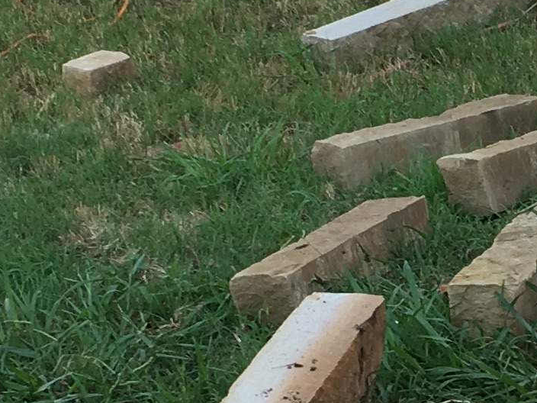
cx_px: 510
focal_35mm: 166
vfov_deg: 8.9
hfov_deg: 11.8
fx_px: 2575
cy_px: 276
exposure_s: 1/120
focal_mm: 4.15
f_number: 2.2
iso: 25
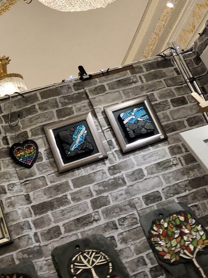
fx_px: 505
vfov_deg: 30.6
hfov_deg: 23.2
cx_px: 82
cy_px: 99
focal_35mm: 63
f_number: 1.8
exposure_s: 1/17
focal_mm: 3.99
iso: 40
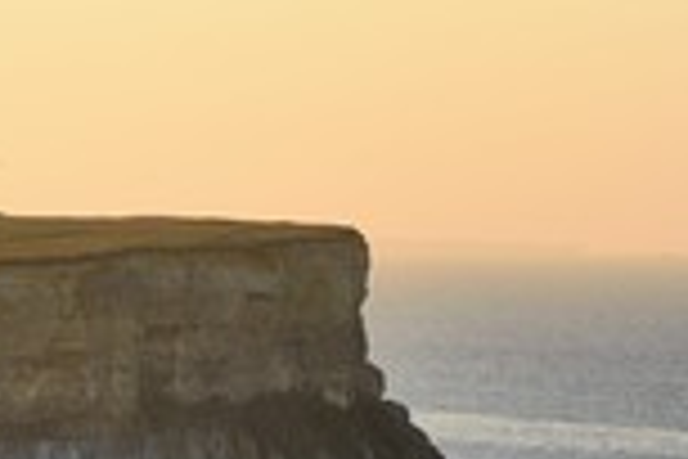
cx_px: -49
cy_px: 482
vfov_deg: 4.6
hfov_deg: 6.8
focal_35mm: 301
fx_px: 5752
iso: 200
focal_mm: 110
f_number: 10
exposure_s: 1/160
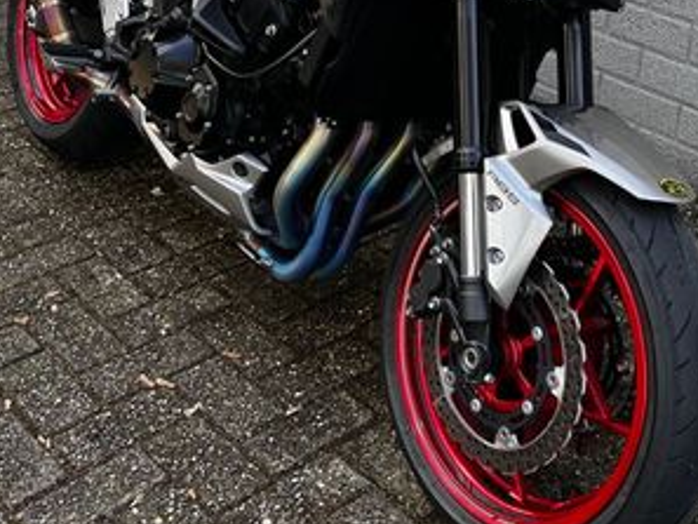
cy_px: 61
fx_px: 1130
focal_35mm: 56
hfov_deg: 34.1
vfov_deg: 25.4
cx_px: 449
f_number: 1.6
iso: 40
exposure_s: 1/220
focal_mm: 5.1
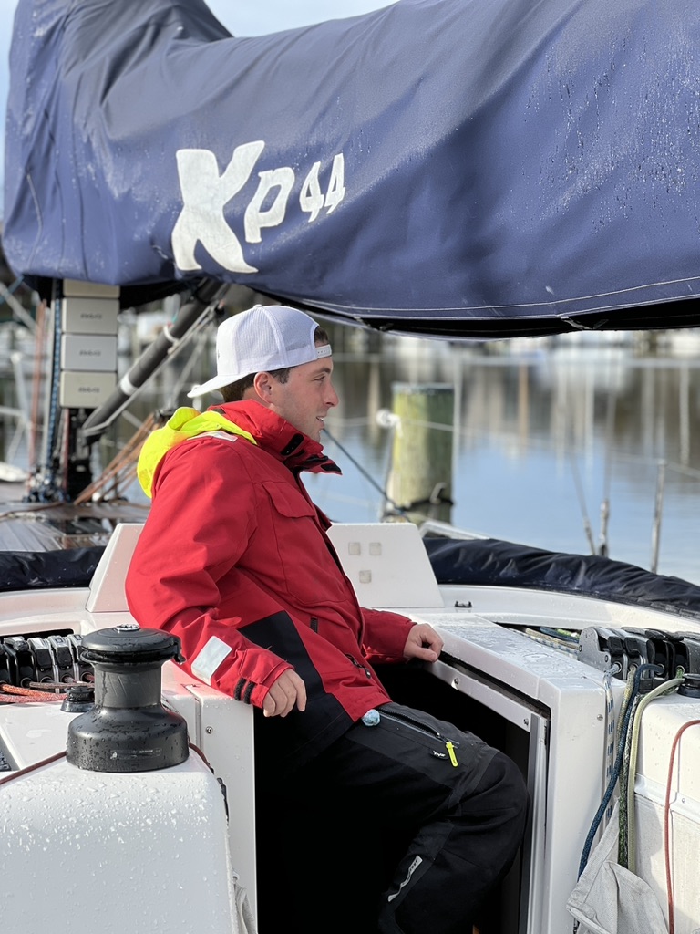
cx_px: 350
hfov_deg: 19.1
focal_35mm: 77
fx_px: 2076
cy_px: 467
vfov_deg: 25.3
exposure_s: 1/270
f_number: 2.8
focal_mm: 9
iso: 25
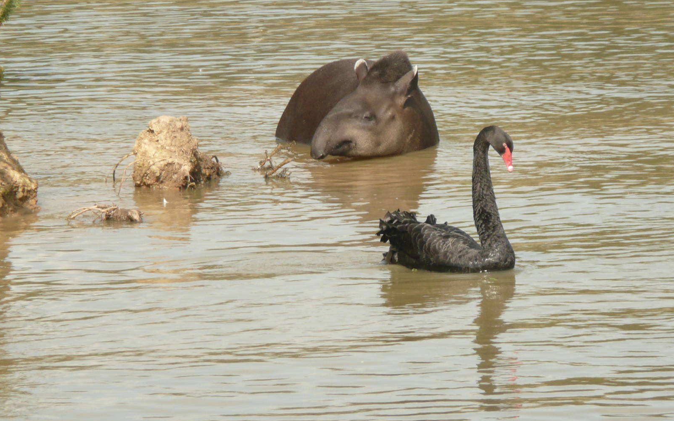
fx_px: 7440
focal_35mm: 405
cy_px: 208
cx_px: 337
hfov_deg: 5.2
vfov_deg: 3.2
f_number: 4.9
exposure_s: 1/320
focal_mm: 42
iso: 100
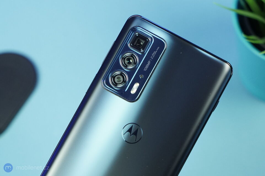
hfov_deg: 28.9
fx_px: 515
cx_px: 132
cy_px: 88
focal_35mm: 70
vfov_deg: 19.4
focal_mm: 70
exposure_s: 1/160
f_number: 5.6
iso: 3200
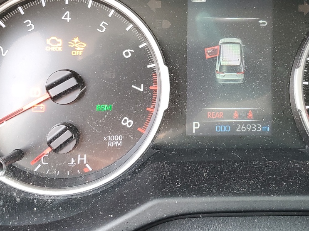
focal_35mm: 56
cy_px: 76
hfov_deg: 34.1
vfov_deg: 25.9
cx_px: 203
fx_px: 500
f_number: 1.5
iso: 88
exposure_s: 1/60.2
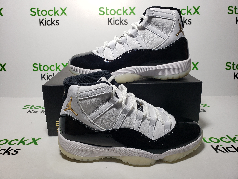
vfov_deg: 53.1
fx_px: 179
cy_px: 90
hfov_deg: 67.3
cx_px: 119
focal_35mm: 26
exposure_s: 1/209
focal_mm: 4.3
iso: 50
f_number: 2.4
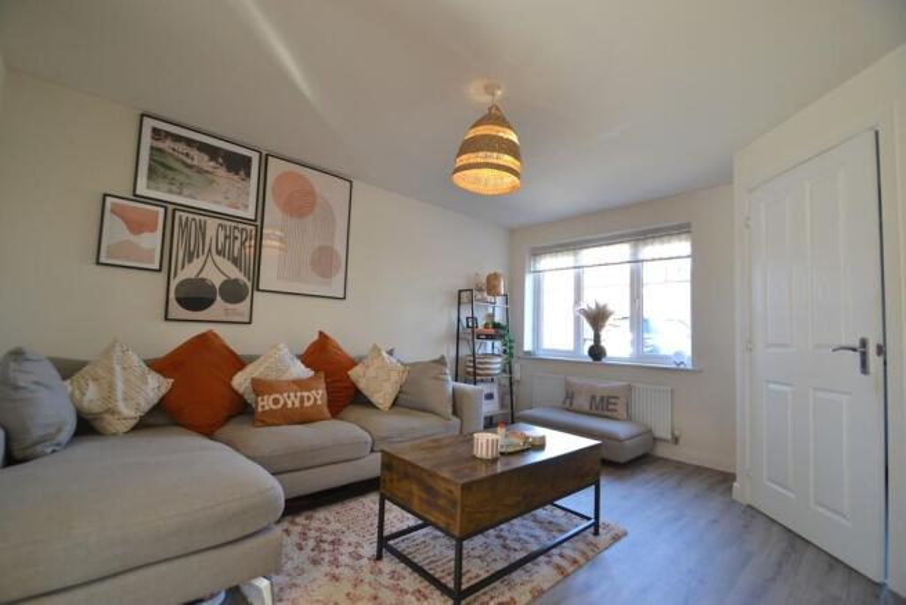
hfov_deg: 100.4
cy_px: 302
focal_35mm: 15
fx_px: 378
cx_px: 453
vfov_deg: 77.4
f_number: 4
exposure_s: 1/60
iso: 400
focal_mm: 10
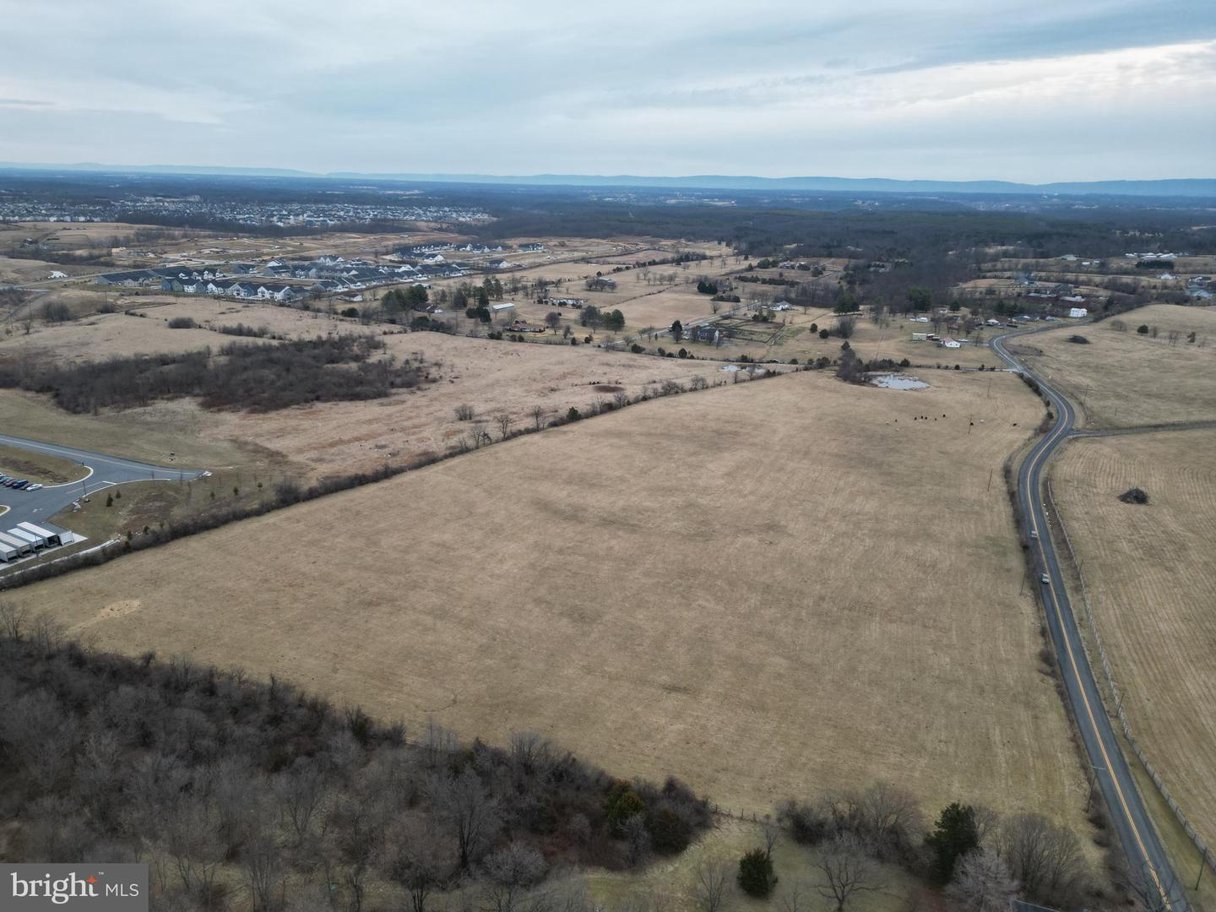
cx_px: 608
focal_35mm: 24
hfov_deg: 71.6
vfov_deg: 56.8
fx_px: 843
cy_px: 456
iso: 150
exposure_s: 1/1000
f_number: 1.7
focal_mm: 6.72
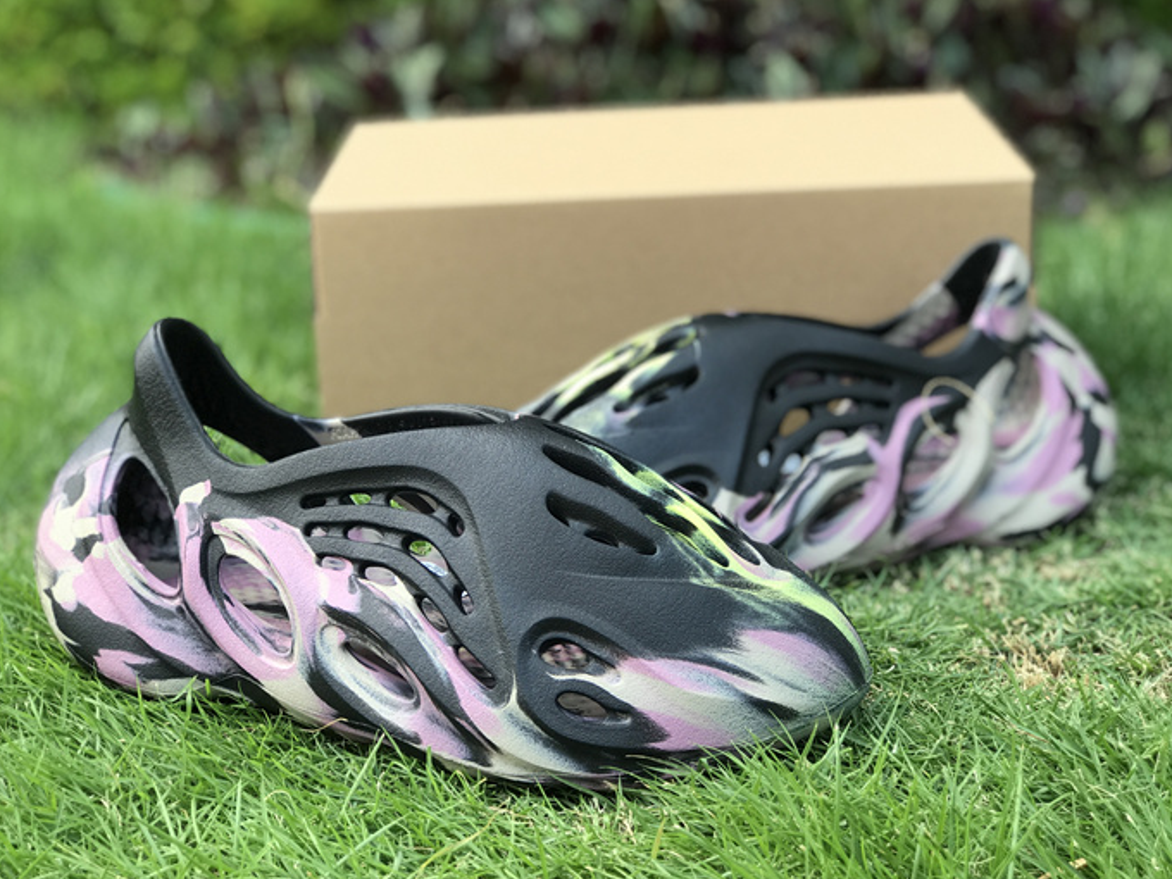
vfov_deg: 23.7
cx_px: 572
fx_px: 2099
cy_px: 435
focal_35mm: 62
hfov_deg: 31.2
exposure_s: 1/100
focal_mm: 6.6
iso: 25
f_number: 2.8
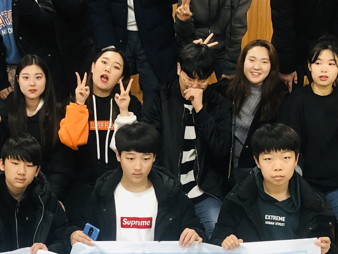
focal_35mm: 80
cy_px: 183
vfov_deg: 18.3
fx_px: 781
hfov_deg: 24.1
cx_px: 78
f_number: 1.8
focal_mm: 4
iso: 50
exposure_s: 1/15
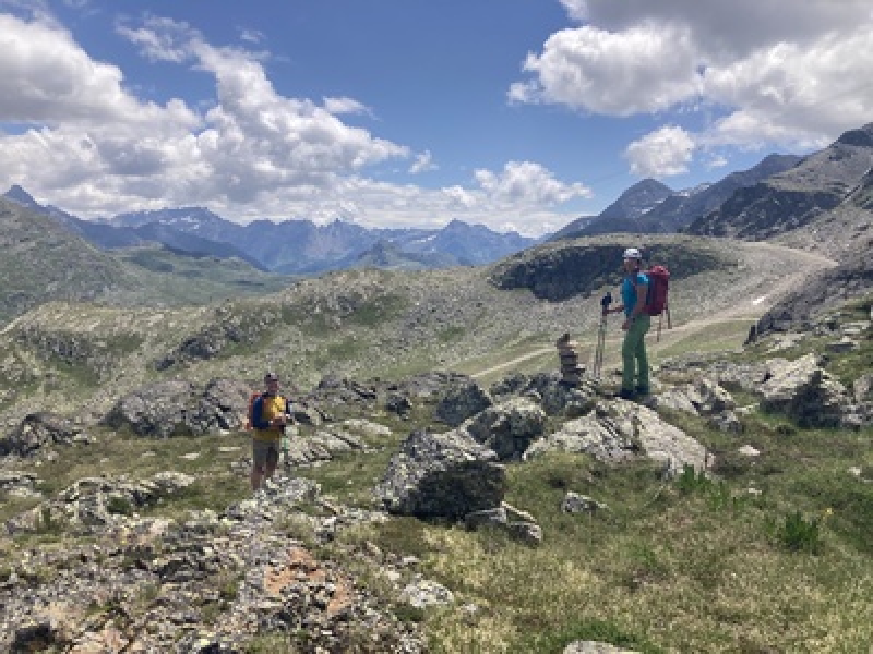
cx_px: 436
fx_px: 706
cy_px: 327
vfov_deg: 49.7
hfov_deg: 63.4
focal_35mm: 28
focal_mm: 3.99
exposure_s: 1/3040
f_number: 1.8
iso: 25
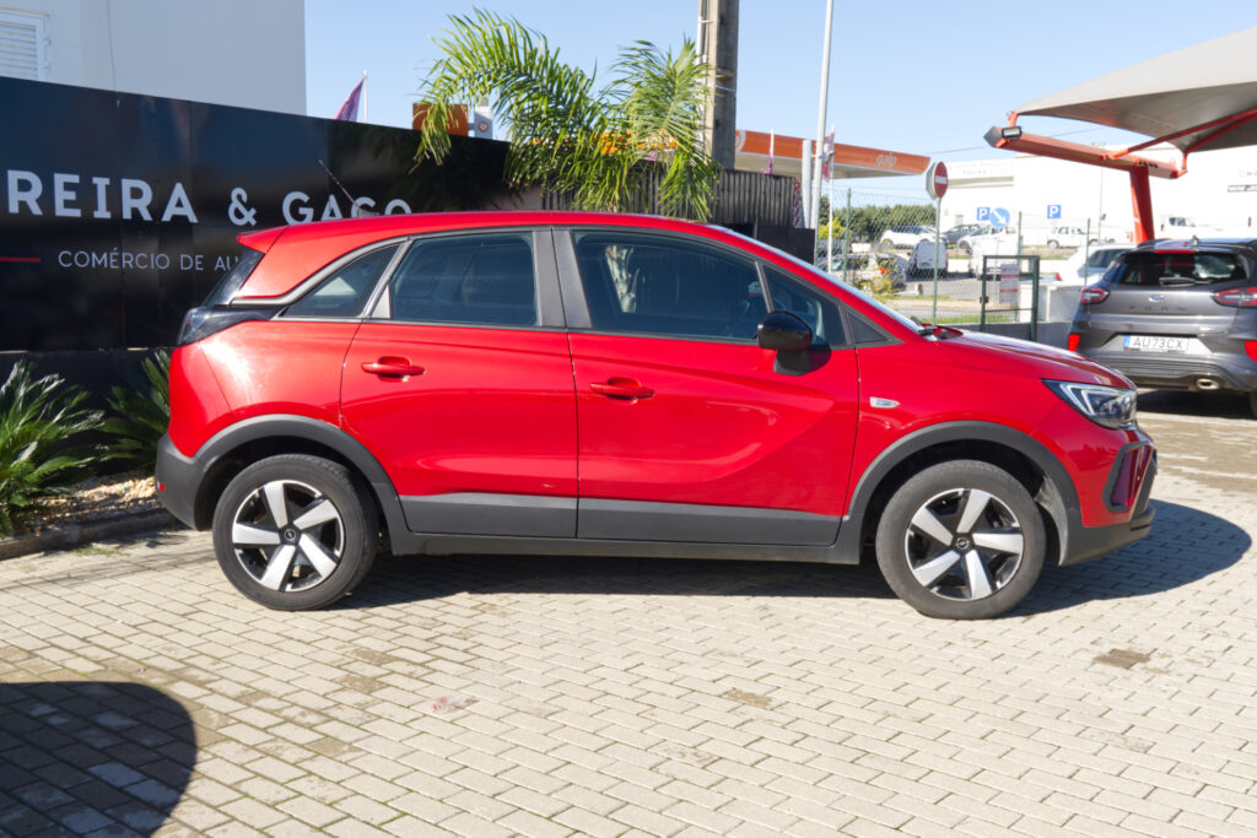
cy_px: 419
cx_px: 628
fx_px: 1257
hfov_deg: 53.1
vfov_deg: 36.9
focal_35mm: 36
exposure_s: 1/160
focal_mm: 24.2
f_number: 9
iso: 160
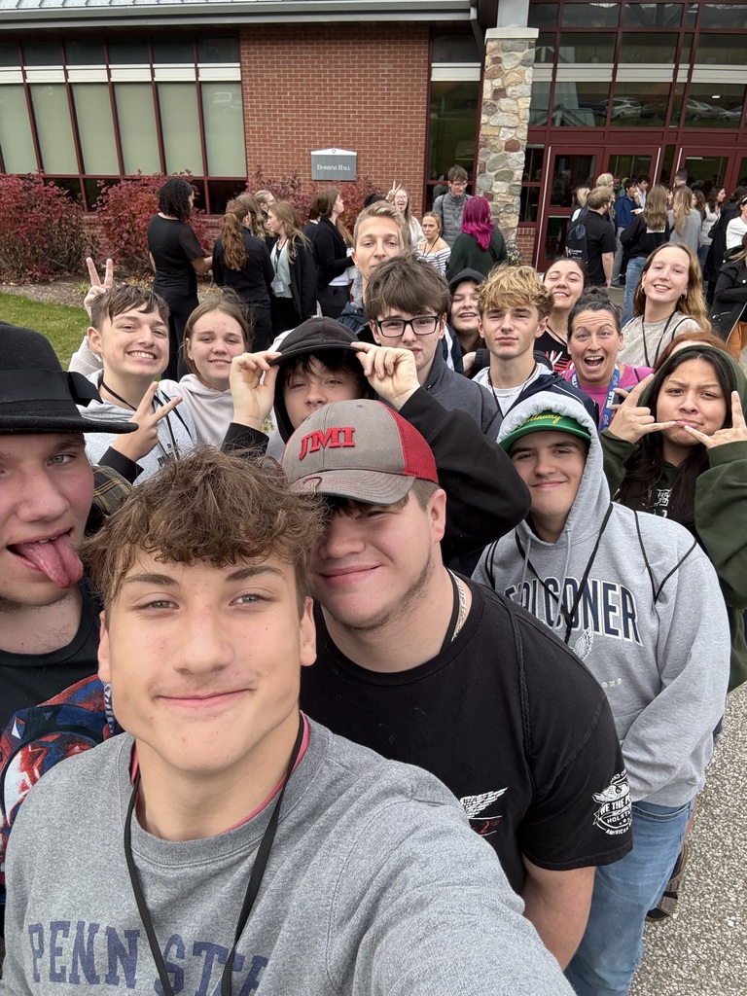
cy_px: 498
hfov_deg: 58.9
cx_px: 374
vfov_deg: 73.9
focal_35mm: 23
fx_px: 662
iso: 25
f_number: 1.9
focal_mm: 2.69
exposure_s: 1/344
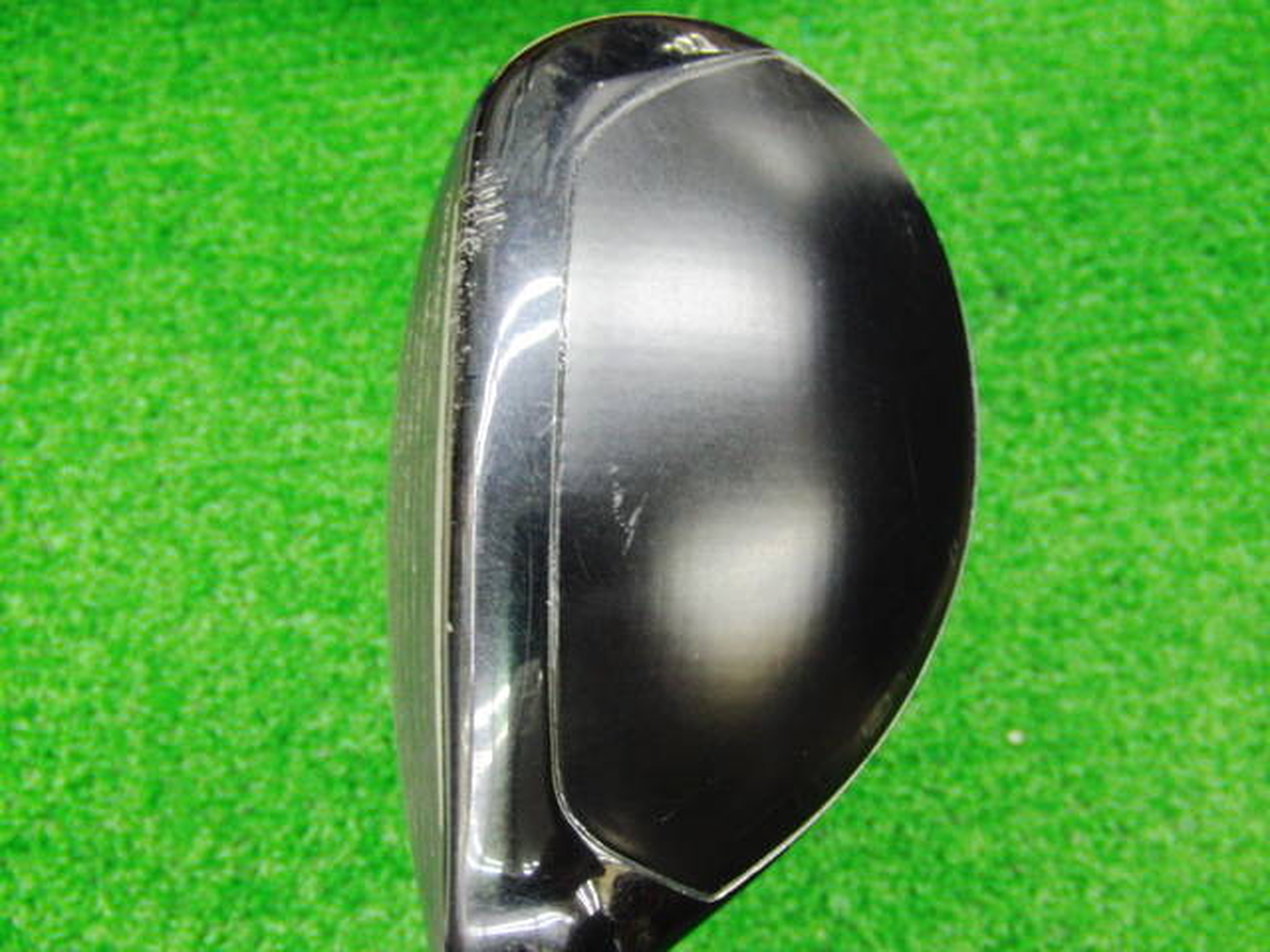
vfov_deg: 38.7
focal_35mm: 37
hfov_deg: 50.1
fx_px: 1357
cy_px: 476
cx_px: 635
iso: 400
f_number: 3.6
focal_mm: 6.42
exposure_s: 1/15
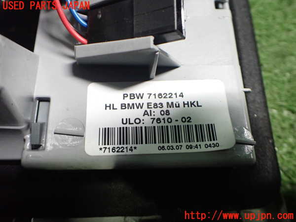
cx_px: 148
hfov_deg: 60.0
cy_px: 111
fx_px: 257
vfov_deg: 46.8
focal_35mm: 30
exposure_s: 1/40
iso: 800
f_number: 2.3
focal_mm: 5.4
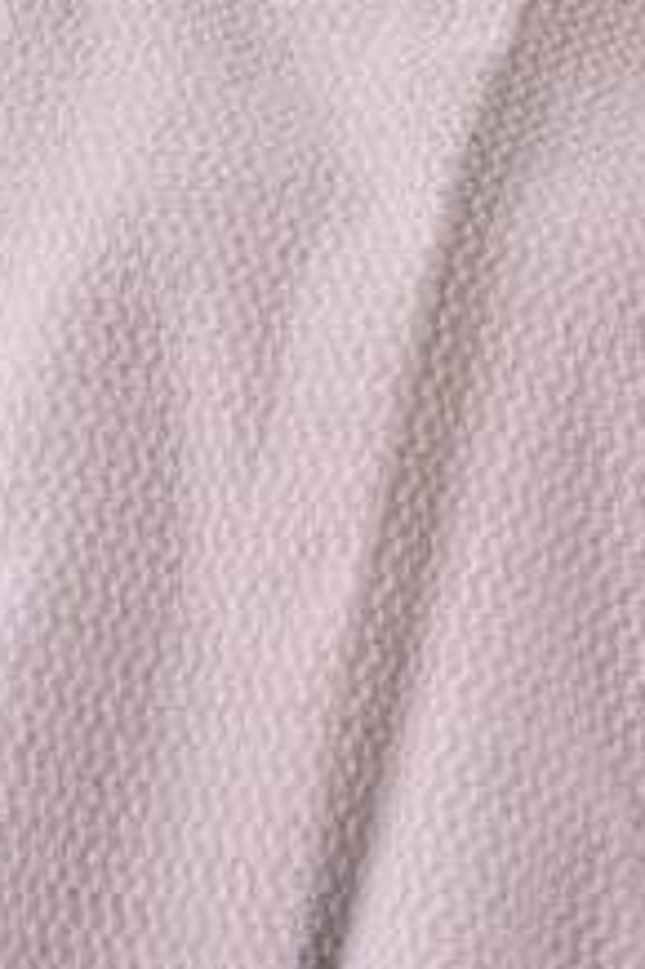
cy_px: 493
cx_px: 405
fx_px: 4226
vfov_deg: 13.1
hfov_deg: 8.7
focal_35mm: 157
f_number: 4
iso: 500
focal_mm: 49
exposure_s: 1/125
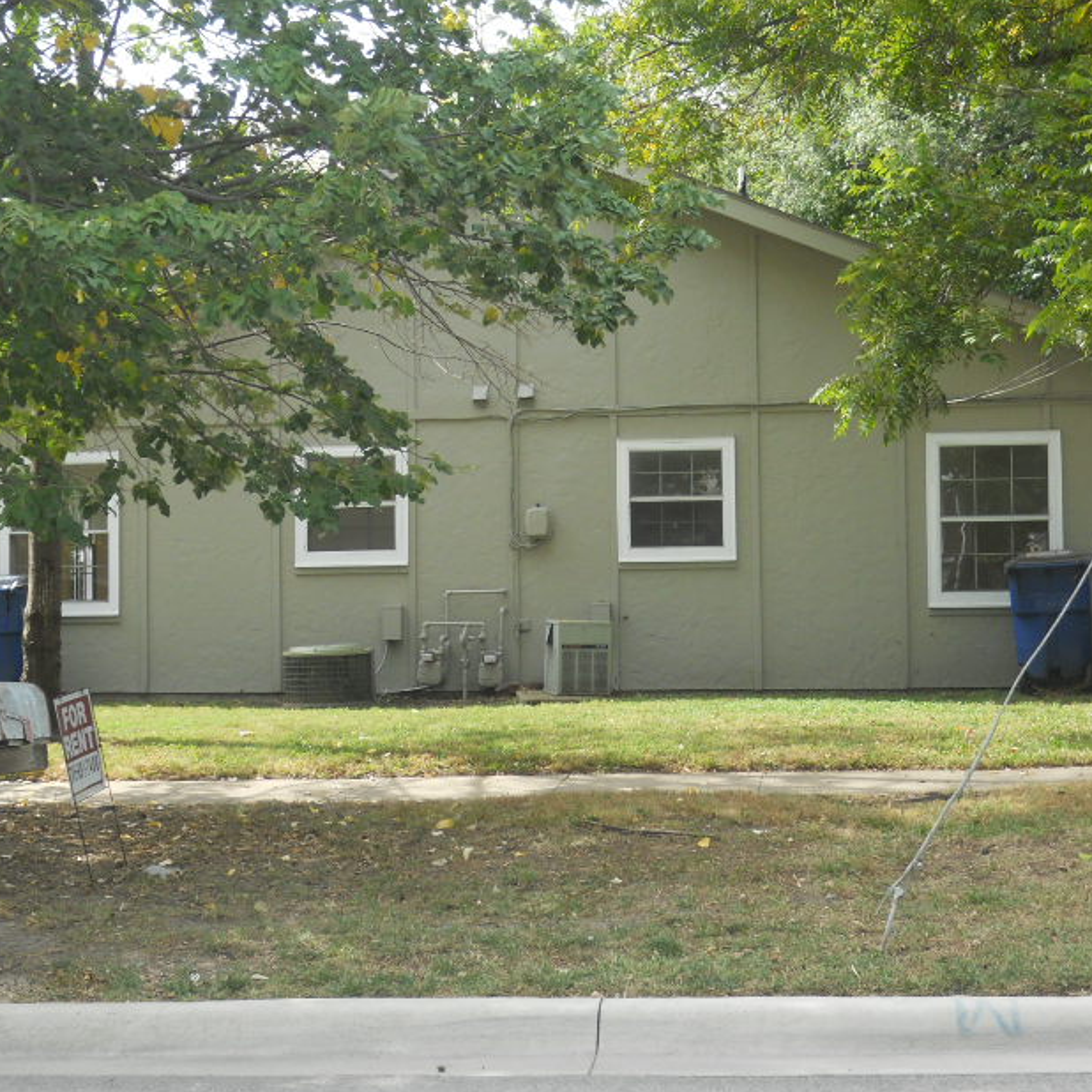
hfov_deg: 28.6
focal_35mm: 60
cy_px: 475
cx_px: 509
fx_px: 2141
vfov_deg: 28.6
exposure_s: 1/250
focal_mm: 7.3
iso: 125
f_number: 3.2
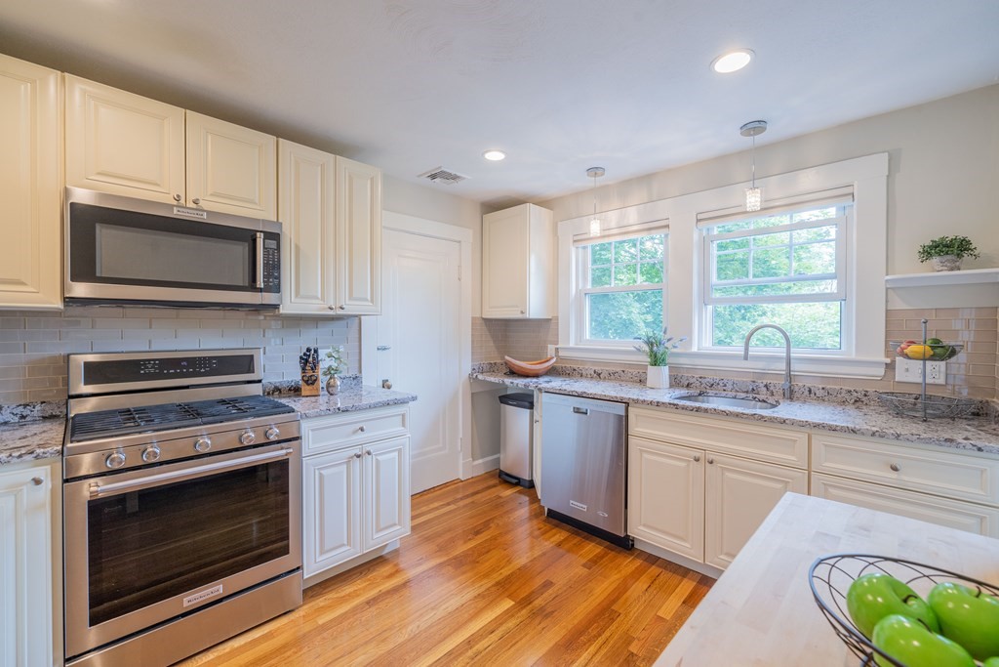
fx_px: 389
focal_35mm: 14
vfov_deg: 81.2
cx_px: 500
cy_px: 334
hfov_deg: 104.2
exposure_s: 1/40
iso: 400
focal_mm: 14
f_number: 7.1
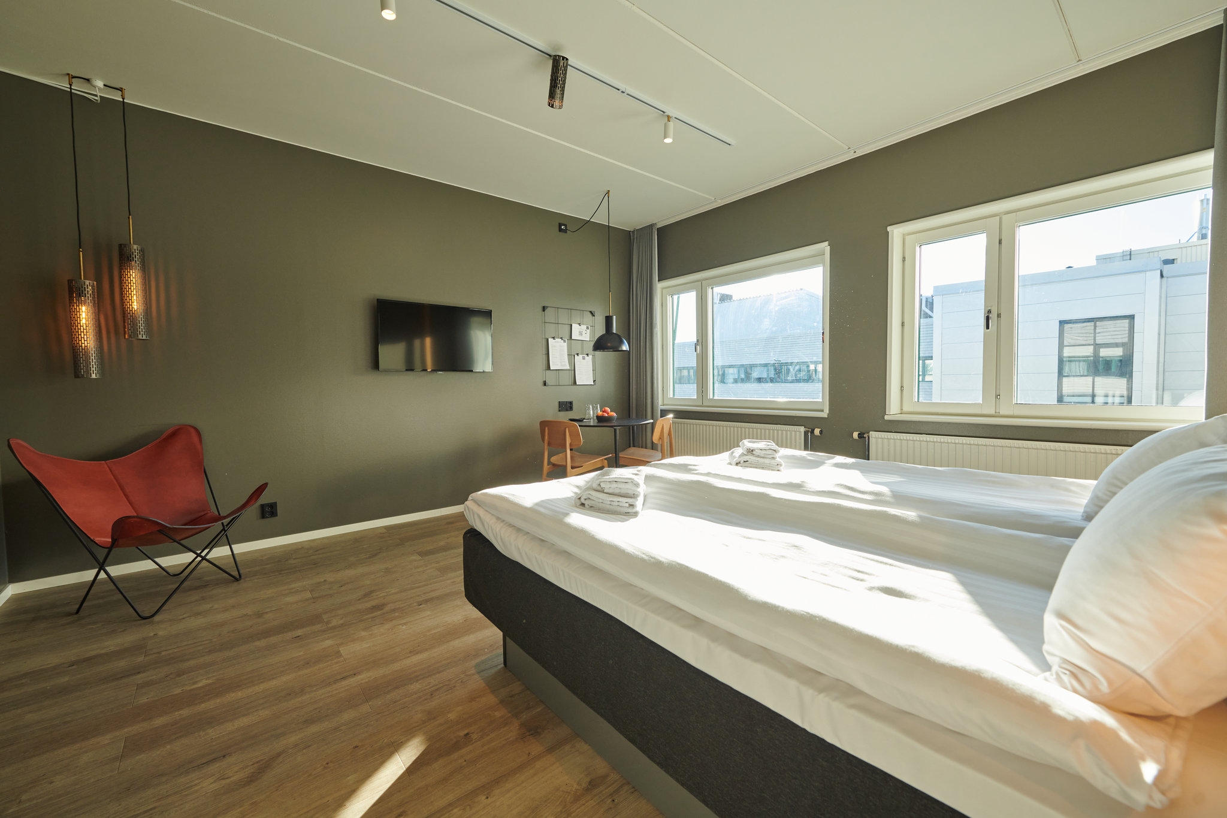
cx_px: 614
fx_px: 477
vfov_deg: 81.2
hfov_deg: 104.3
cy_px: 409
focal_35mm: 14
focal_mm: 14
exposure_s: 1/160
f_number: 7.1
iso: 400
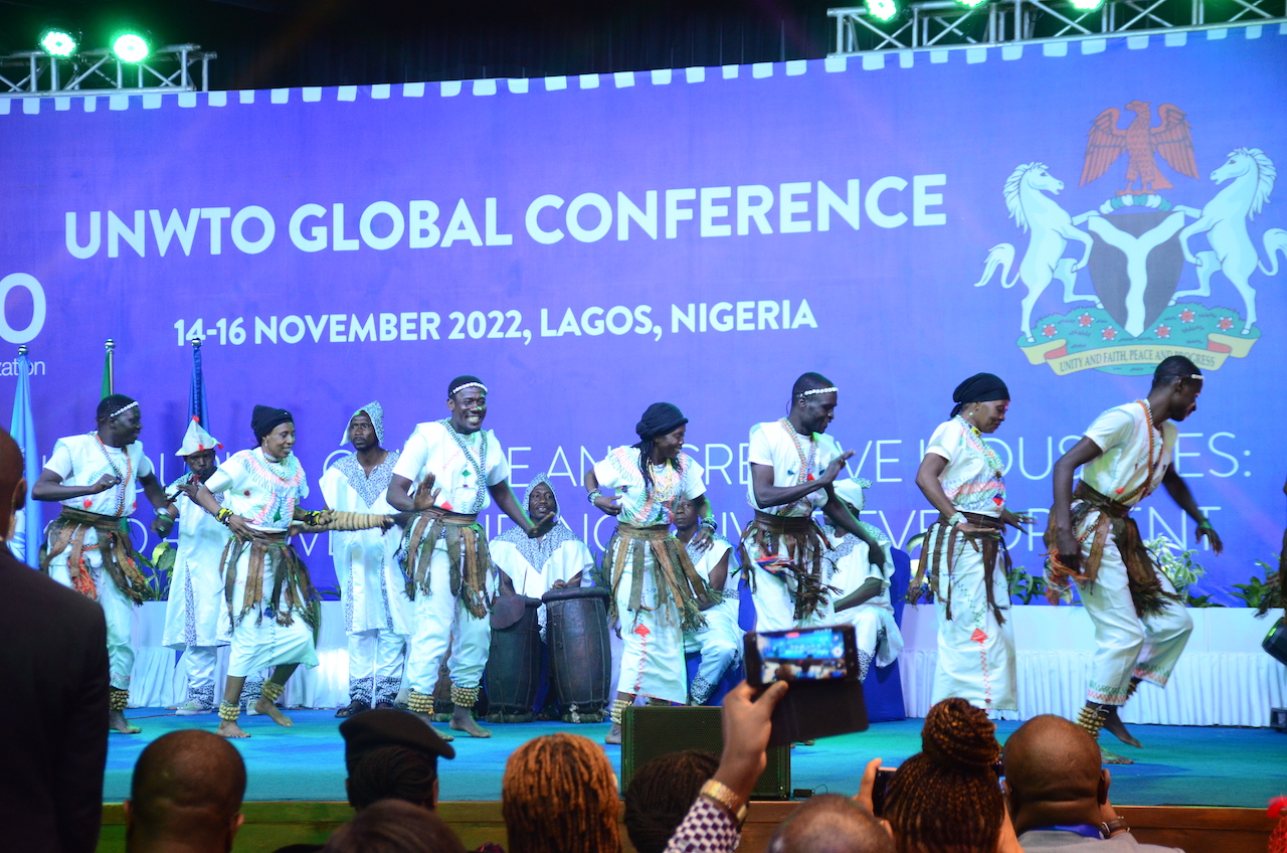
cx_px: 644
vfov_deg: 16.2
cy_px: 426
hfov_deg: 24.2
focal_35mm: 84
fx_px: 2997
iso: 1250
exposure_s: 1/125
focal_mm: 56
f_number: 5.6
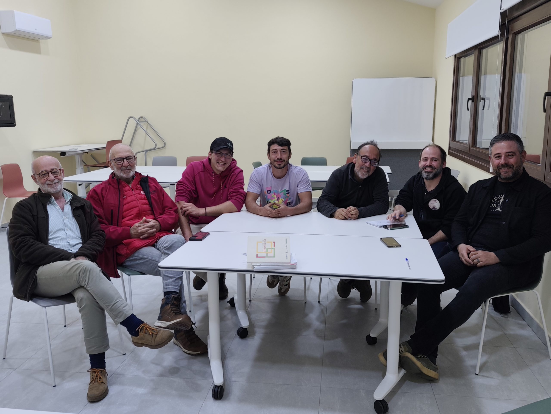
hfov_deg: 60.0
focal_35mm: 30
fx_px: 478
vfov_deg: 46.8
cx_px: 276
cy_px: 207
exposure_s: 1/50
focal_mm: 6.19
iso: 320
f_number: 1.65
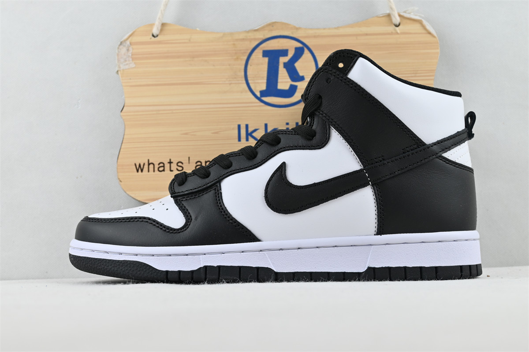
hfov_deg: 40.5
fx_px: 716
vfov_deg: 27.7
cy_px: 176
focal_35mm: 49
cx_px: 264
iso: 100
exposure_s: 1/60
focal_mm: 32.5
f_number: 5
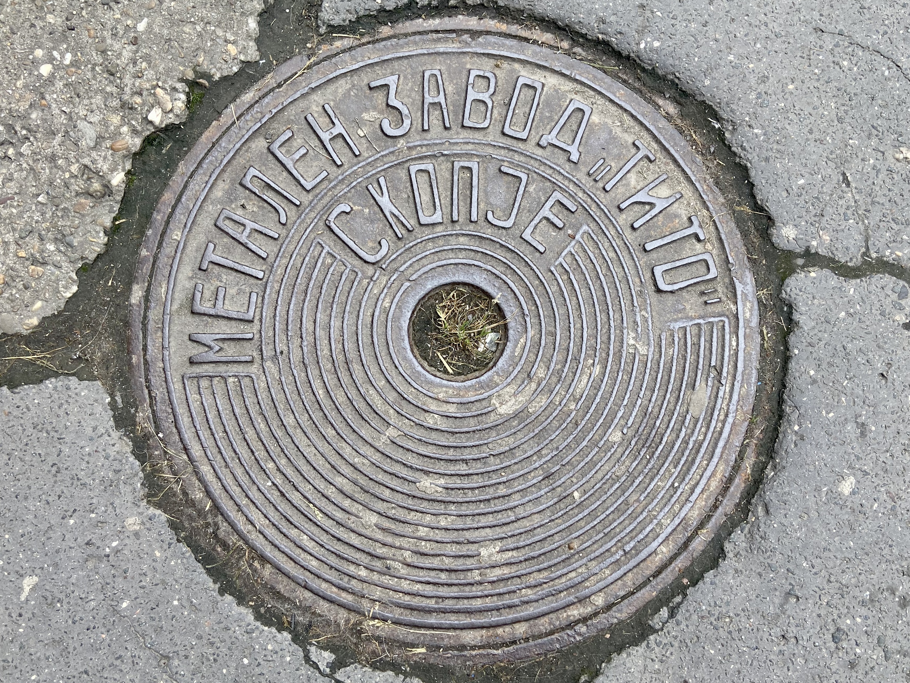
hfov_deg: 67.3
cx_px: 455
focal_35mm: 26
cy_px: 342
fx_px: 683
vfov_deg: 53.1
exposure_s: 1/240
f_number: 1.8
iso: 32
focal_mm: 4.25
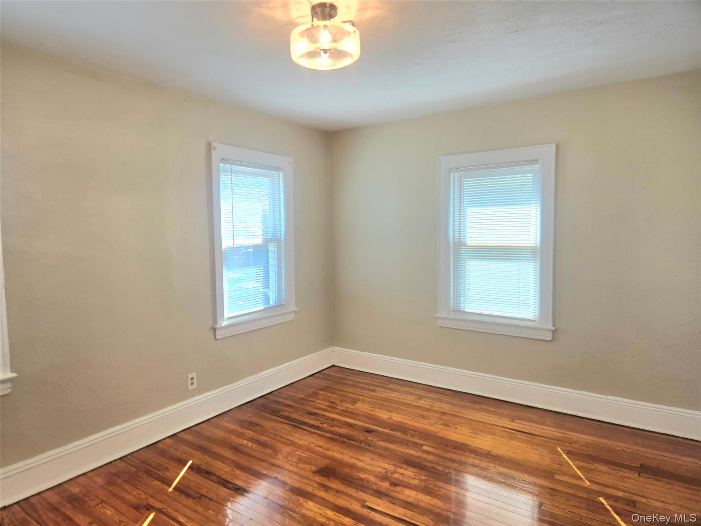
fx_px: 466
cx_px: 350
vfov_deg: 58.9
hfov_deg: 73.9
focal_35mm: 23
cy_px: 263
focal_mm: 5.4
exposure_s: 1/152
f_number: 1.8
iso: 25
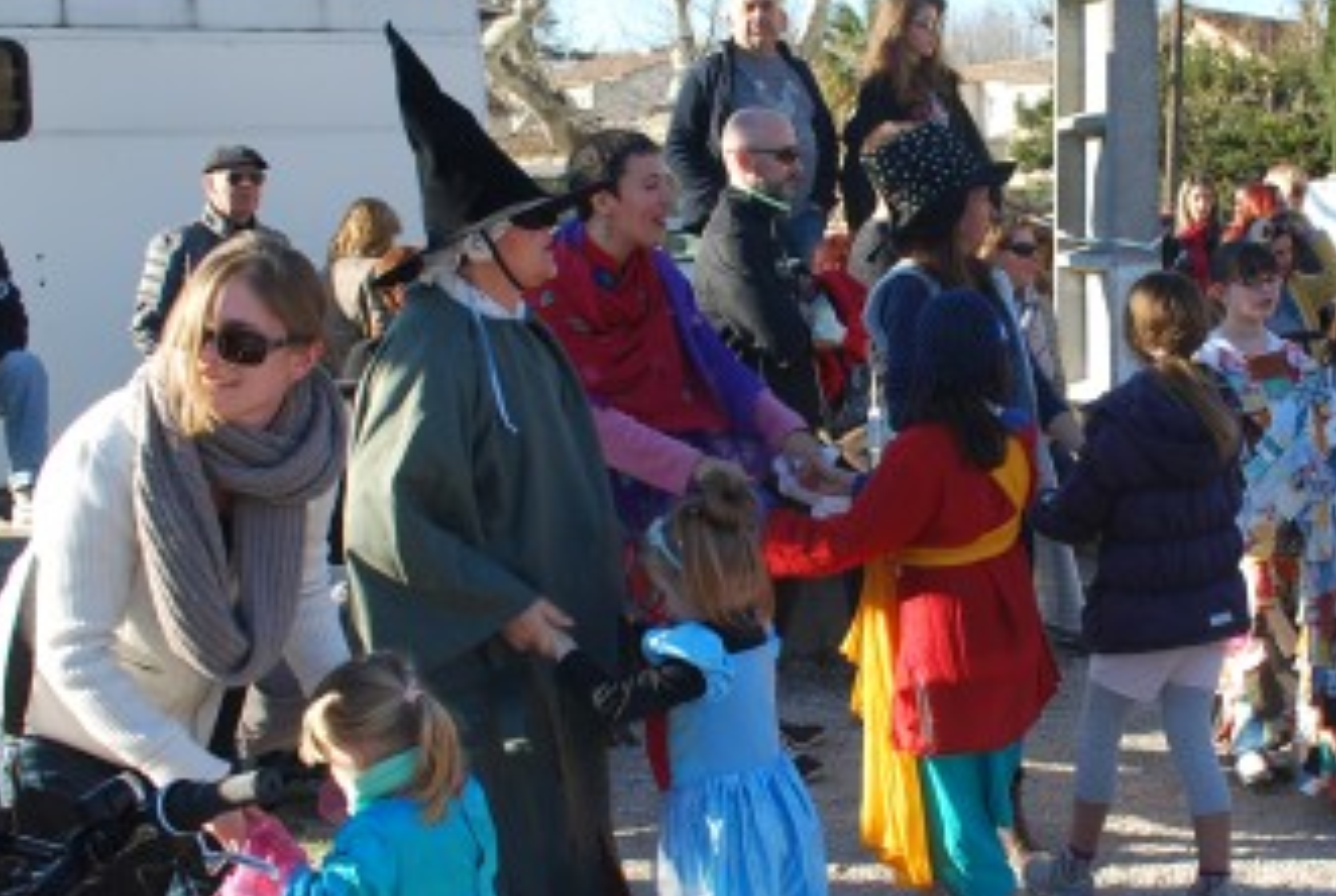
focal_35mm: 58
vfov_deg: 23.5
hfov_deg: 34.0
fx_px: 2156
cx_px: 940
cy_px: 438
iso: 100
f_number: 5.6
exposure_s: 1/125
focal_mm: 20
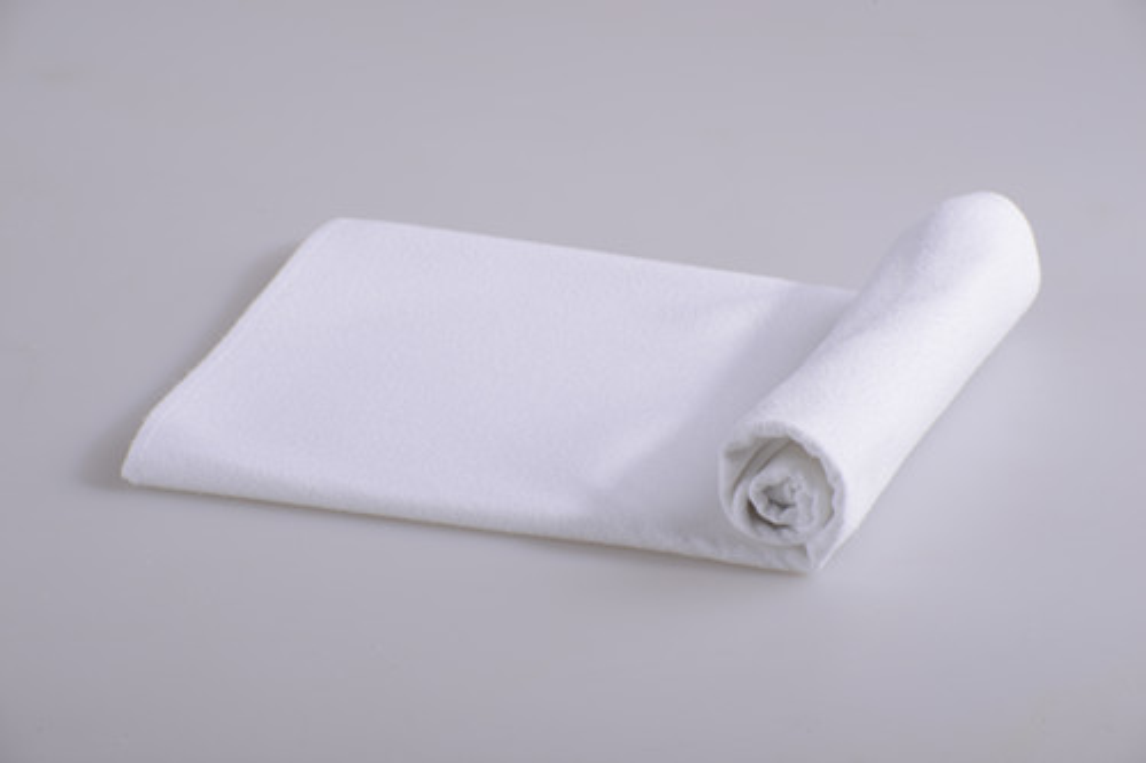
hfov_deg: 13.3
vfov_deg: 8.8
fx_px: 4932
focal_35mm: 155
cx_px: 573
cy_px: 382
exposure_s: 1/125
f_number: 20
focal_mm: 155
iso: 100
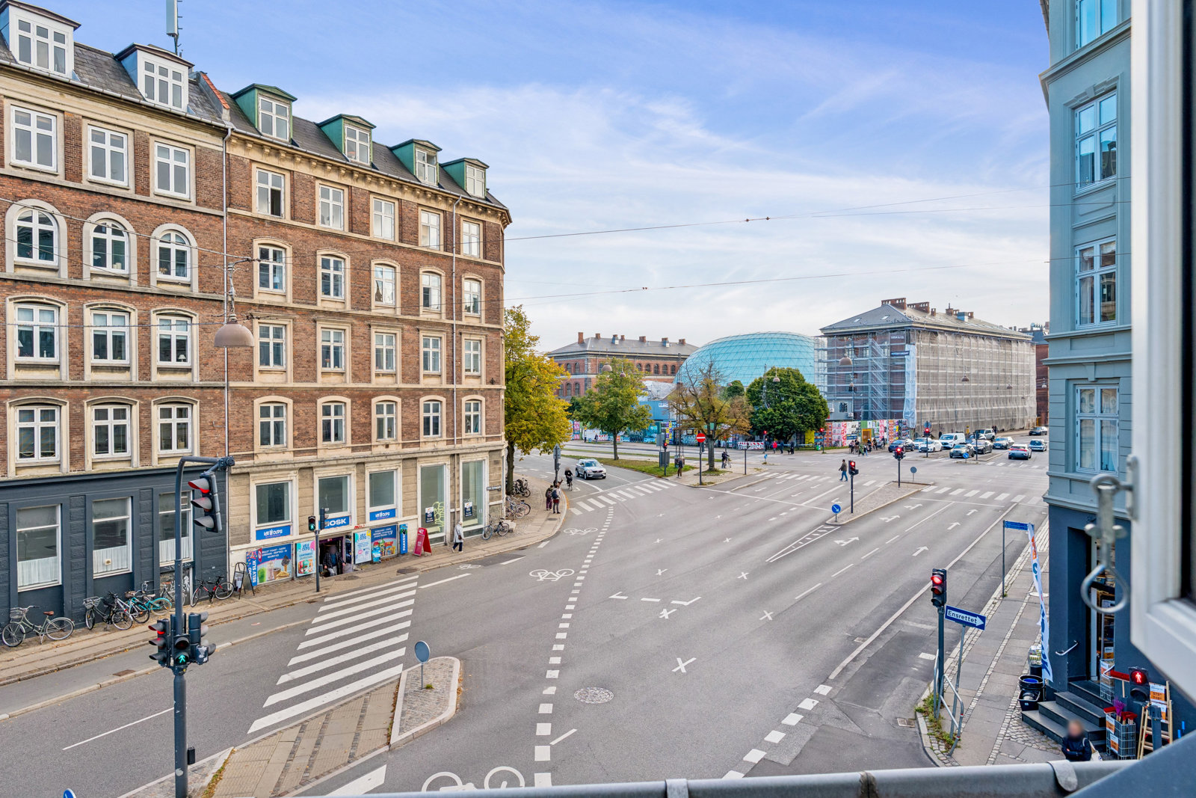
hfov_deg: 79.2
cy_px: 399
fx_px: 723
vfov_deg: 57.8
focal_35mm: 22
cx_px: 598
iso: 100
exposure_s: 1/125
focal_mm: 14.5
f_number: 6.3
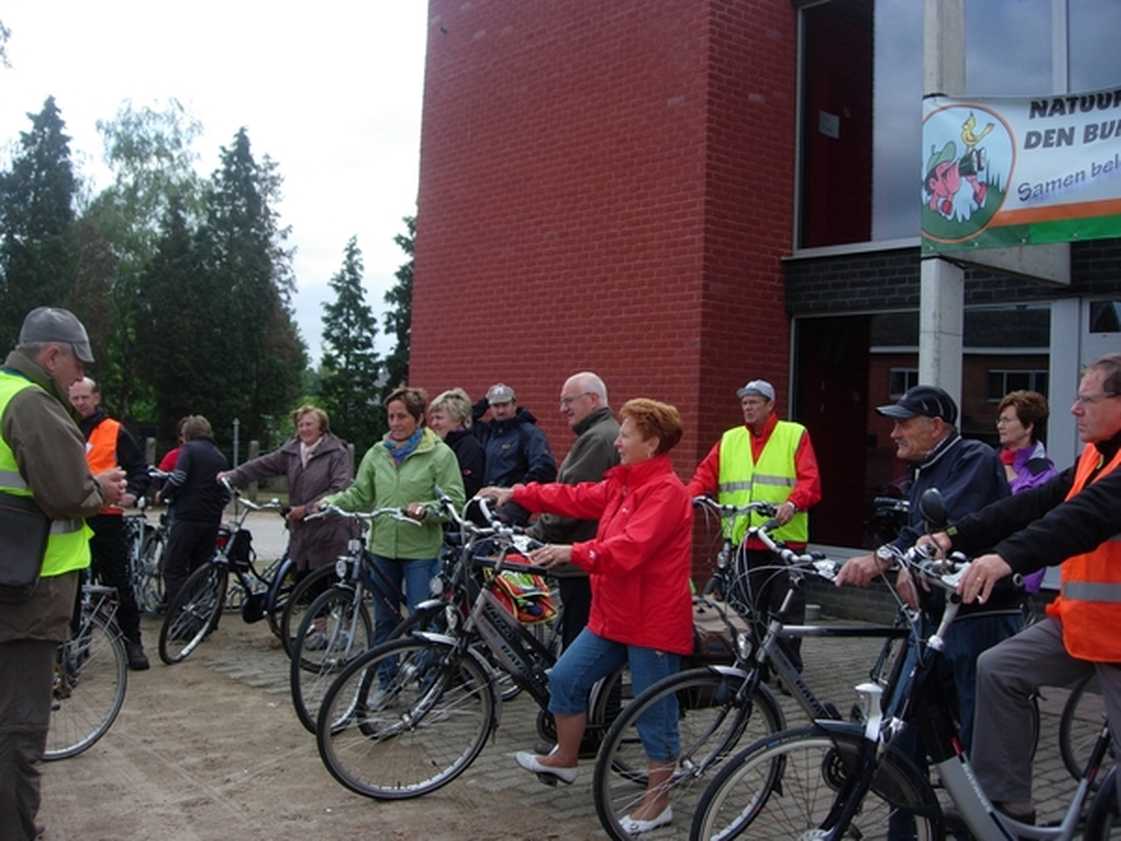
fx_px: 1231
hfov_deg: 49.0
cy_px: 420
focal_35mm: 38
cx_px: 560
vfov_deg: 37.7
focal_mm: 7.8
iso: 64
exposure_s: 1/683
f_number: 2.8
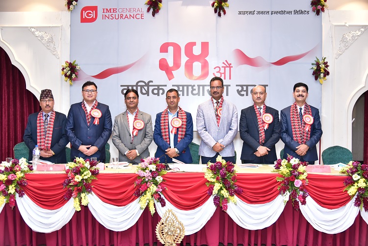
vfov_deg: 35.1
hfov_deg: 50.7
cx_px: 184
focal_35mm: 38
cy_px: 123
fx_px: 388
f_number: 4
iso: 2000
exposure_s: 1/125
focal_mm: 38
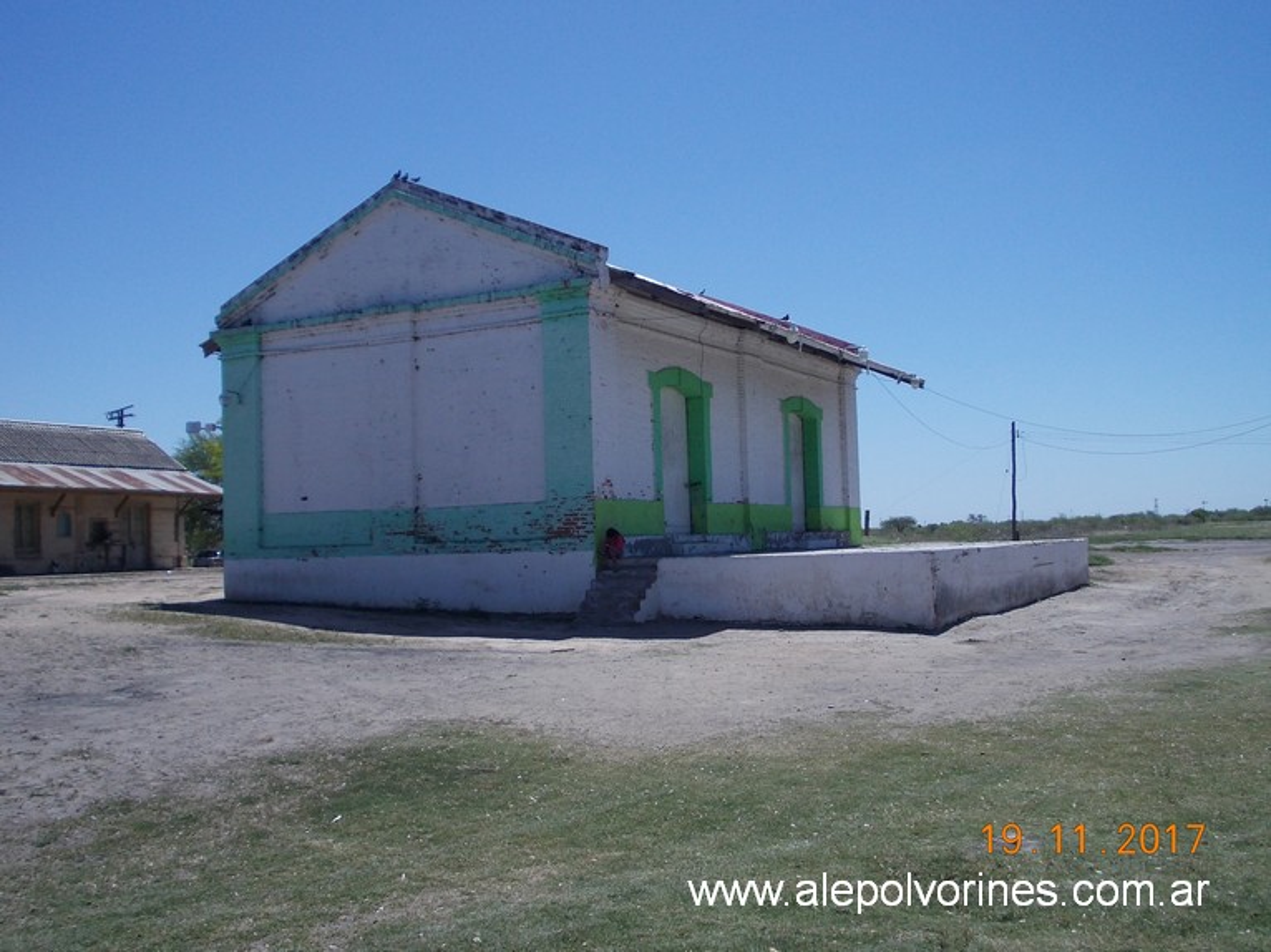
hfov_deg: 49.0
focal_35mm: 38
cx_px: 636
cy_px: 476
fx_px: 1395
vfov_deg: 37.7
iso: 80
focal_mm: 5.3
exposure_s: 1/500
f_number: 6.2
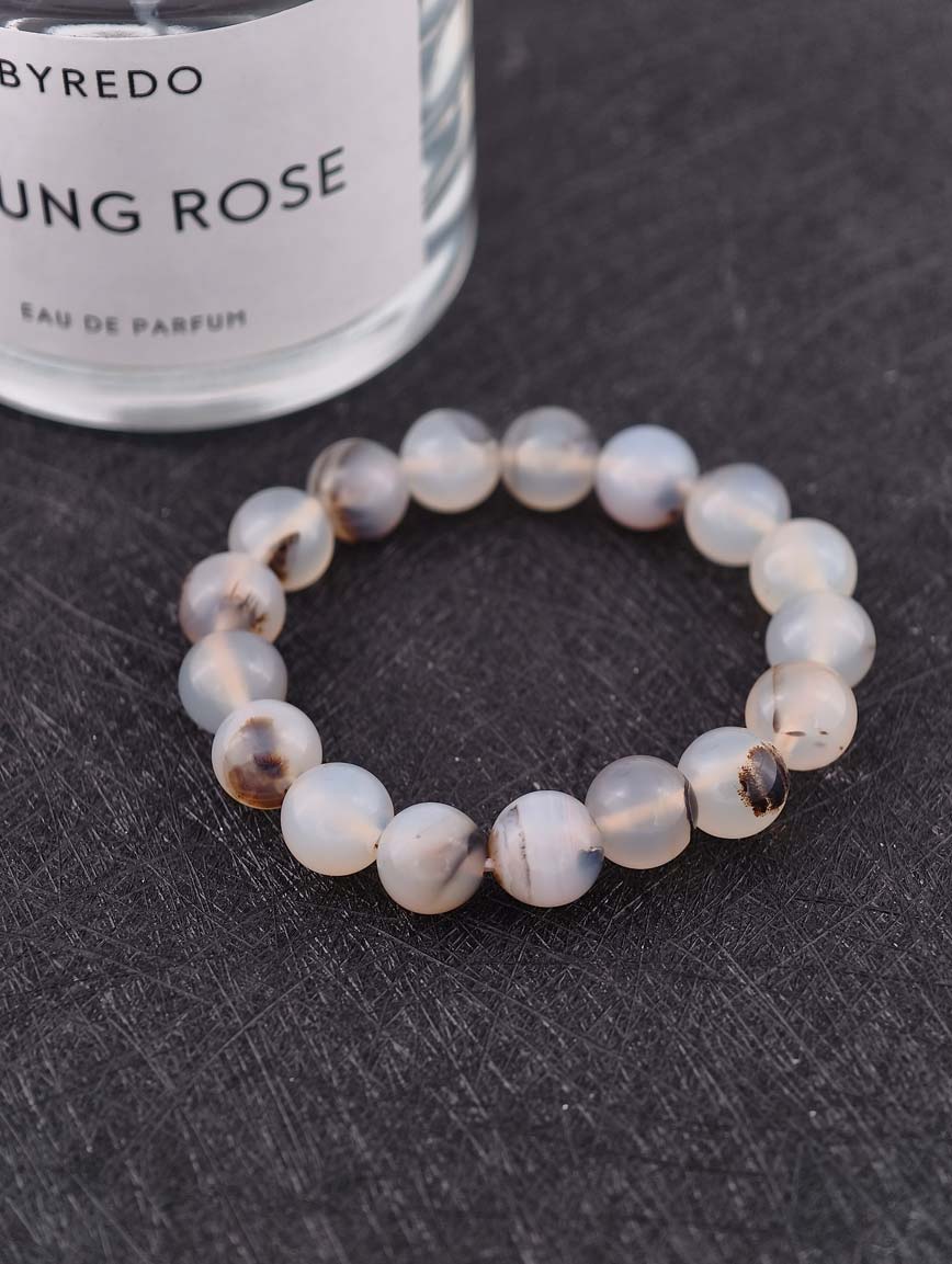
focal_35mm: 85
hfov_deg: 17.4
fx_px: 3109
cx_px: 476
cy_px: 632
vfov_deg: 23.0
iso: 125
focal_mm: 22.48
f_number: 2.67
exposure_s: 1/160
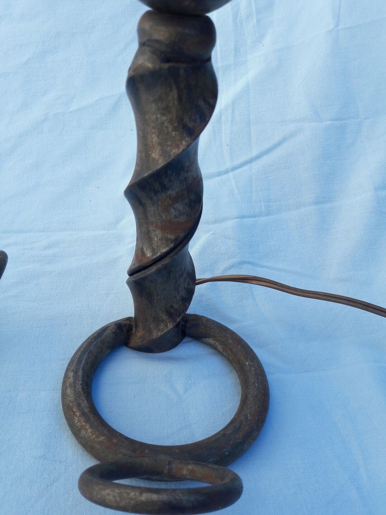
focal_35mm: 28
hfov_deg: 49.7
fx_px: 416
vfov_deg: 63.4
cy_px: 258
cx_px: 193
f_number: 1.9
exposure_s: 1/550
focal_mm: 3.7
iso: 40
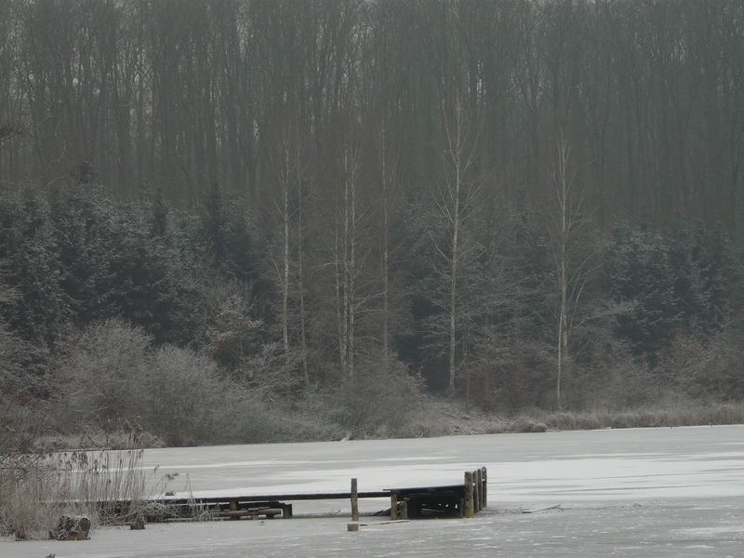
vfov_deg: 10.5
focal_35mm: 141
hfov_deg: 14.0
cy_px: 279
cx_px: 372
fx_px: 3031
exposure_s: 1/80
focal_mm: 23.1
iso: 100
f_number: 4
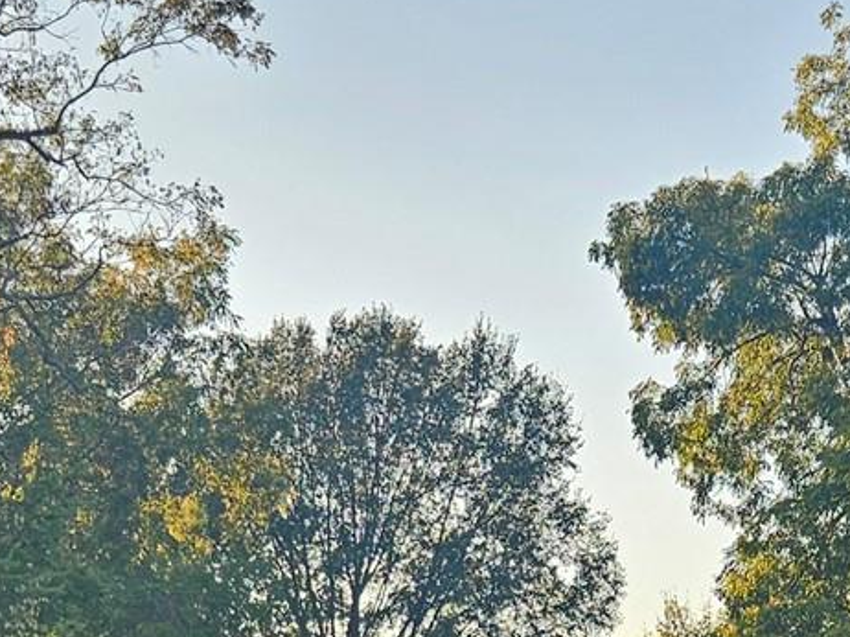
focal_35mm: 102
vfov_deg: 13.1
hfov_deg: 19.2
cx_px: 333
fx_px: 2503
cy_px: 1152
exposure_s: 1/424
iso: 40
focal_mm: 5.4
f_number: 1.8
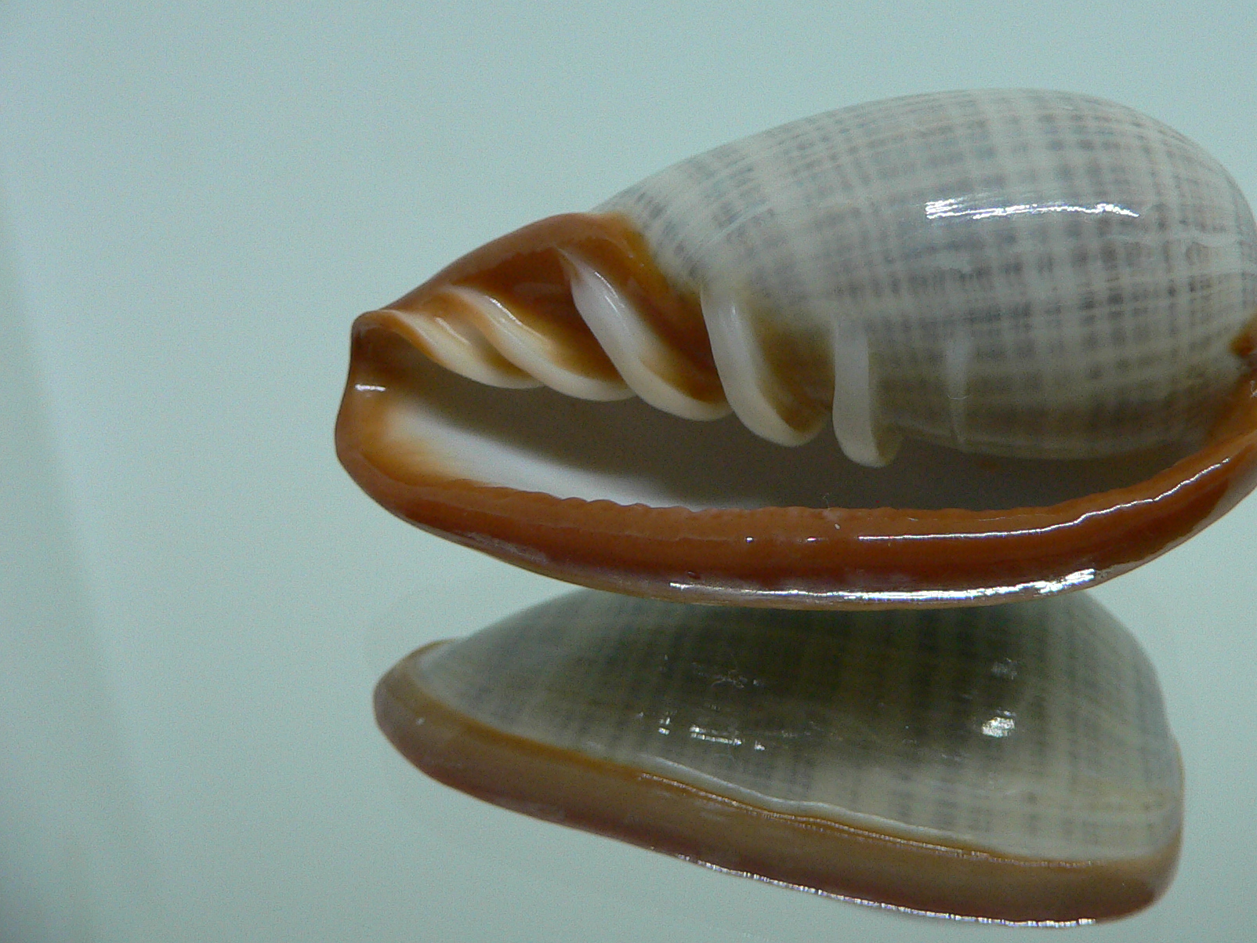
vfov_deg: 32.8
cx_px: 789
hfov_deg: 42.6
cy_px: 385
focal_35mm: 44
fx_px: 1598
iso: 150
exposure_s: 1/60
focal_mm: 4.6
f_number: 2.8
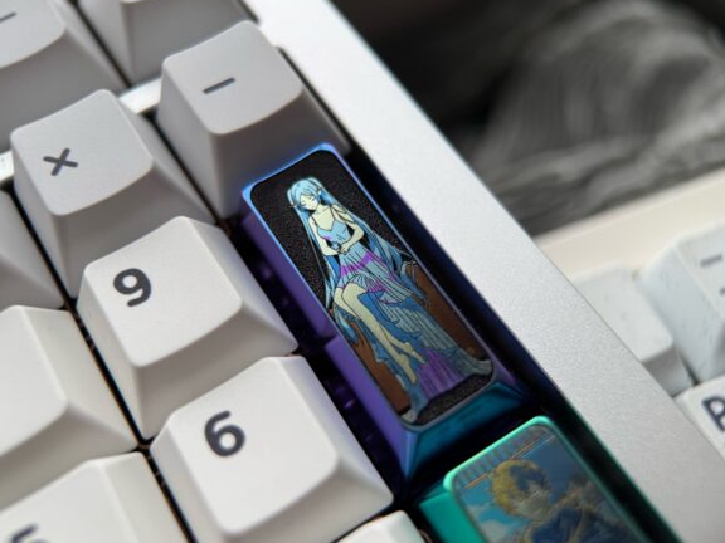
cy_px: 269
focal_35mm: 25
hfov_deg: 69.4
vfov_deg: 54.9
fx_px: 524
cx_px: 356
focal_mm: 6.76
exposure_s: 1/522
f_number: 1.78
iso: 80
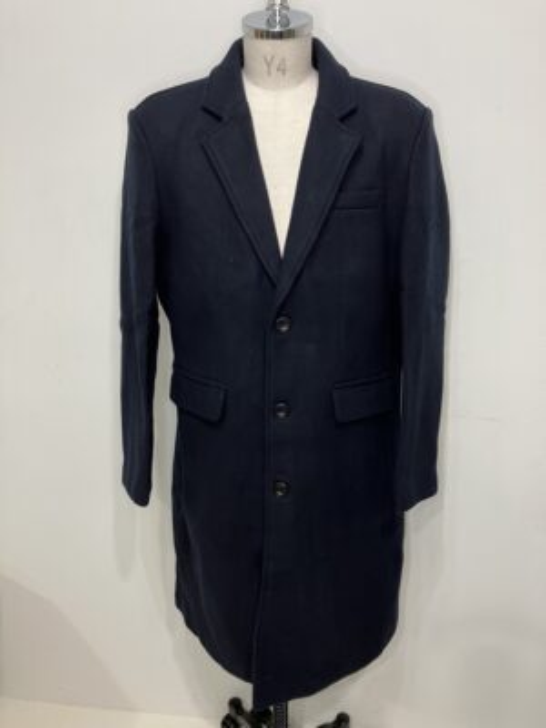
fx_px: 589
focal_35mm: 28
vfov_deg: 63.4
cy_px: 364
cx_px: 273
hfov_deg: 49.7
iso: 160
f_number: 1.8
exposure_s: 1/50
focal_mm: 3.99
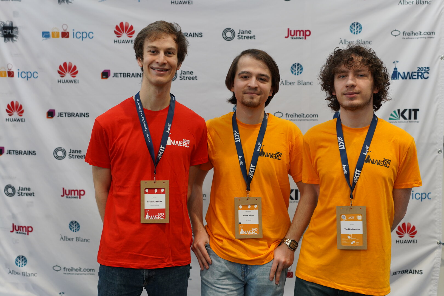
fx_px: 617
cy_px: 148
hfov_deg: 39.6
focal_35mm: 50
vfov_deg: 27.0
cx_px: 222
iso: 640
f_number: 2.8
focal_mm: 50
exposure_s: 1/160
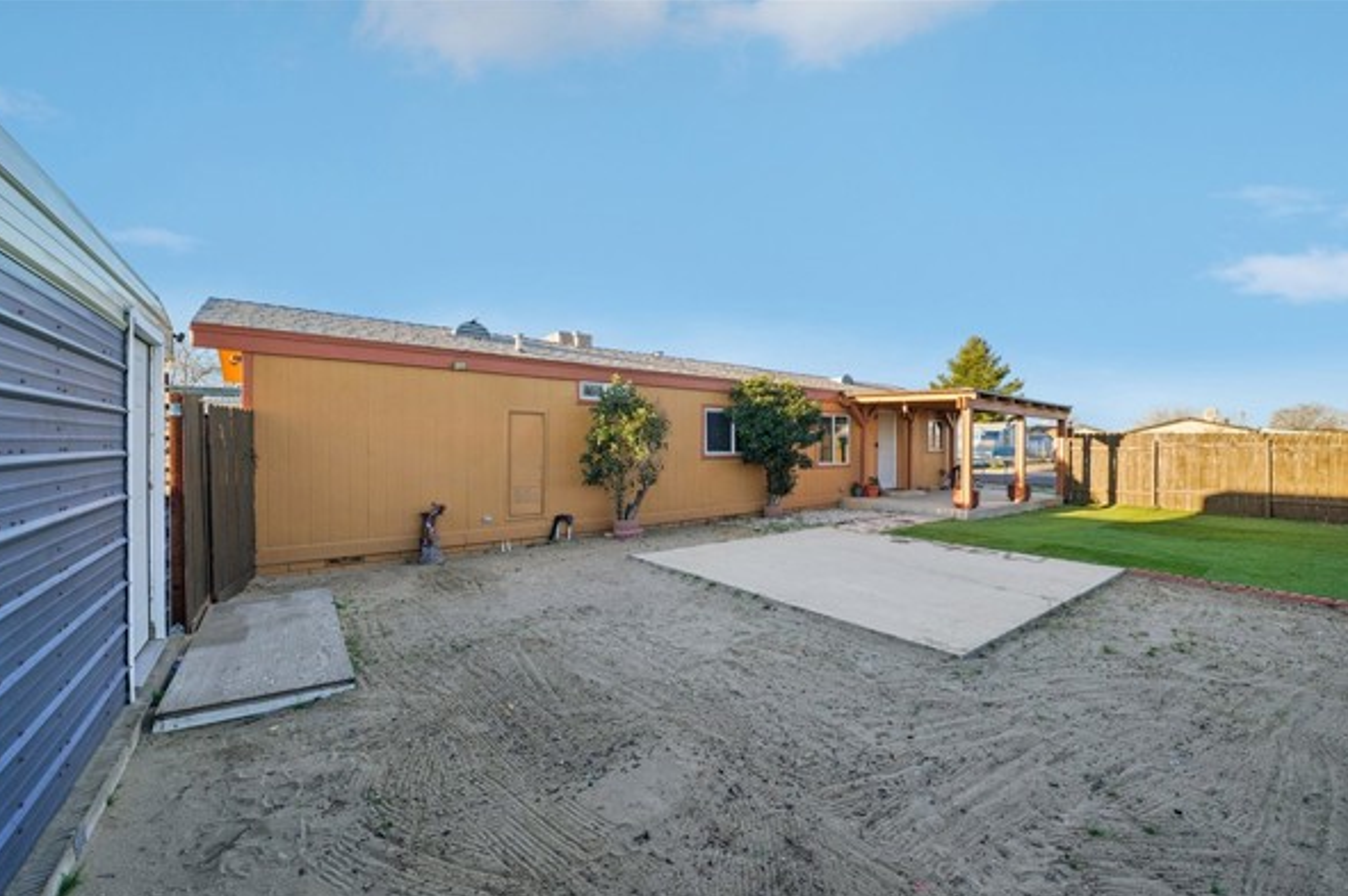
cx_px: 696
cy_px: 483
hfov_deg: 108.3
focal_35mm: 13
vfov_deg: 85.2
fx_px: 486
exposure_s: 1/40
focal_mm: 12
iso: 100
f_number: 9
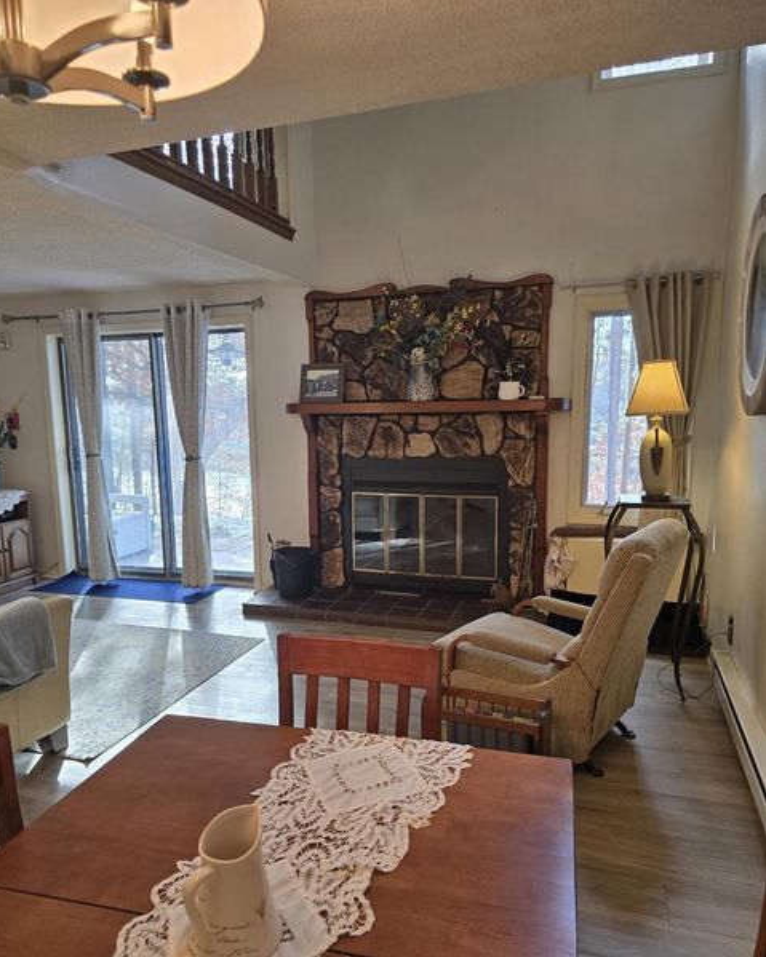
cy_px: 520
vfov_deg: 68.0
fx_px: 709
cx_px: 368
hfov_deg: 56.8
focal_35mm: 25
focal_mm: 6.3
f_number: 1.7
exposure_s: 1/120
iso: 160
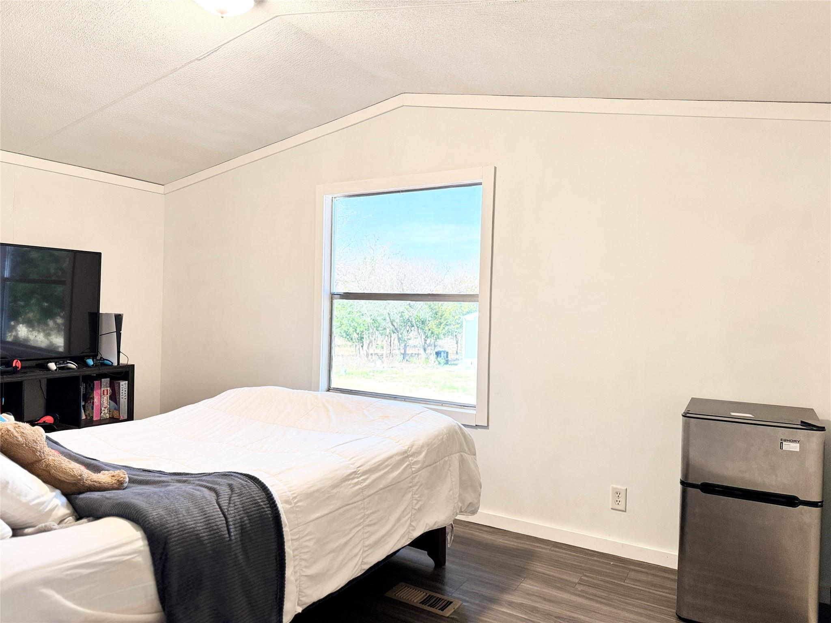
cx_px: 416
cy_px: 312
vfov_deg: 56.8
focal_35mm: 24
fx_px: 576
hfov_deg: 71.6
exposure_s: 1/60
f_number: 1.78
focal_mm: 6.76
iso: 160
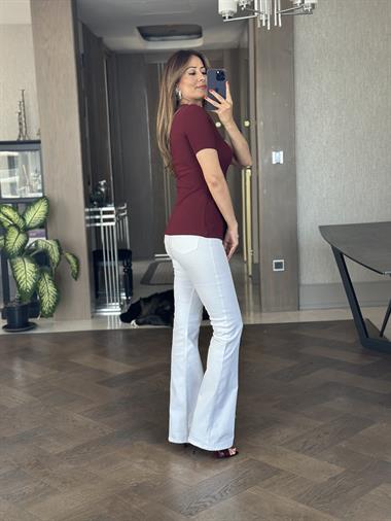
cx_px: 196
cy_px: 260
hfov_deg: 30.3
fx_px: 722
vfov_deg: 39.6
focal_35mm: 48
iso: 125
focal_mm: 6.86
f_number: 1.78
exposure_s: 1/111
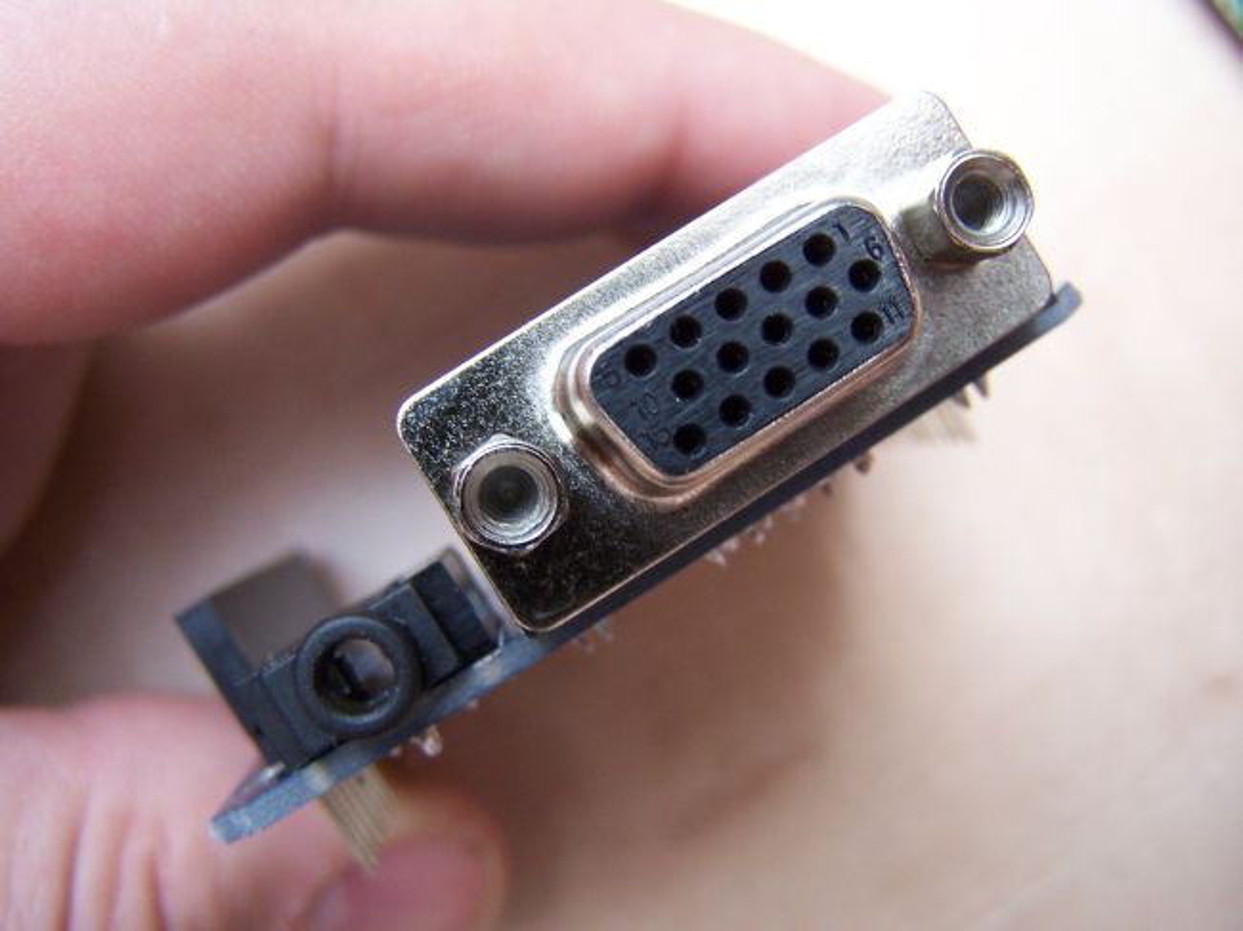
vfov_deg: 37.7
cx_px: 622
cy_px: 466
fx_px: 1364
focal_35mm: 38
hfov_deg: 49.0
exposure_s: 1/20
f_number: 2.8
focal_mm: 6.3
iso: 140
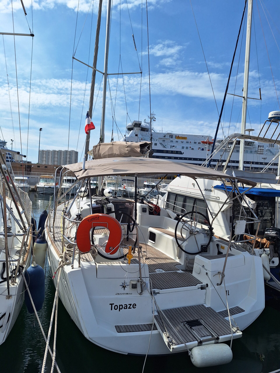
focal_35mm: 23
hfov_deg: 58.9
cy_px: 186
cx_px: 140
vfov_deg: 73.9
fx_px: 248
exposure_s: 1/4717
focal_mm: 5.54
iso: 40
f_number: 1.8
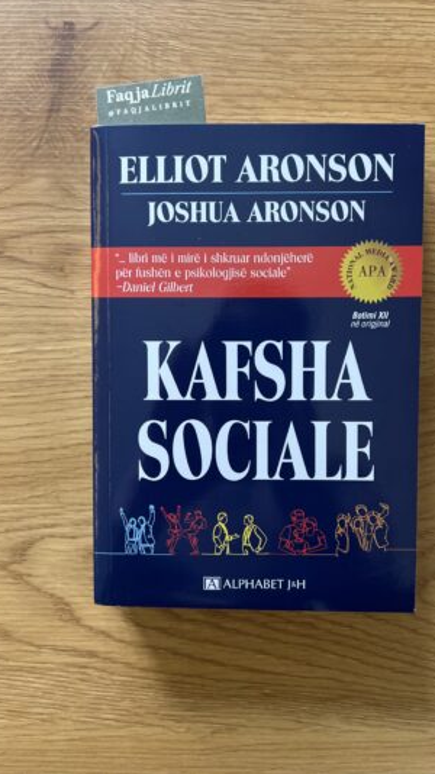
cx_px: 255
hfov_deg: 40.0
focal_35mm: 29
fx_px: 595
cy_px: 379
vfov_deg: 66.1
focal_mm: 5.7
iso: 160
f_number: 1.5
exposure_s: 1/60
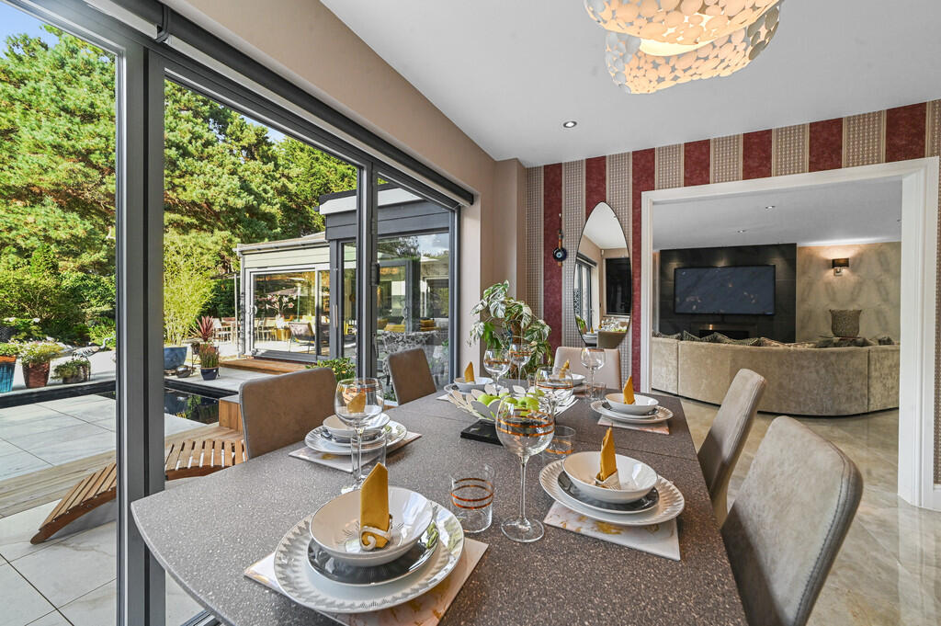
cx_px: 470
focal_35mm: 14
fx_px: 366
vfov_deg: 81.1
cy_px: 313
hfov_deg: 104.3
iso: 400
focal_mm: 14
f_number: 11
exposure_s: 1/40
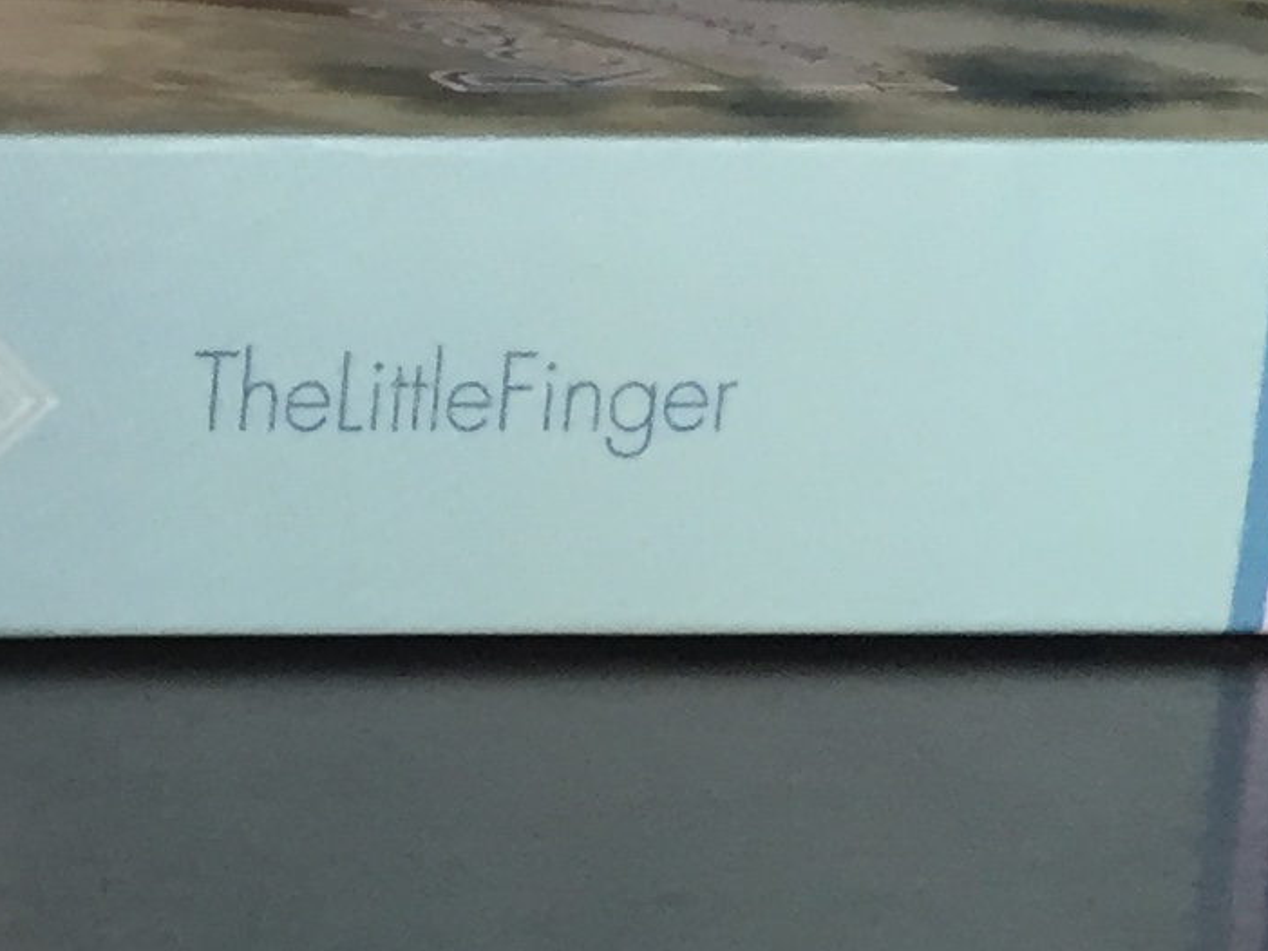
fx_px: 4946
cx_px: -1196
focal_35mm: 135
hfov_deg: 12.9
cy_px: 447
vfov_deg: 11.0
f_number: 2.2
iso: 80
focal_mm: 4.15
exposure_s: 1/33
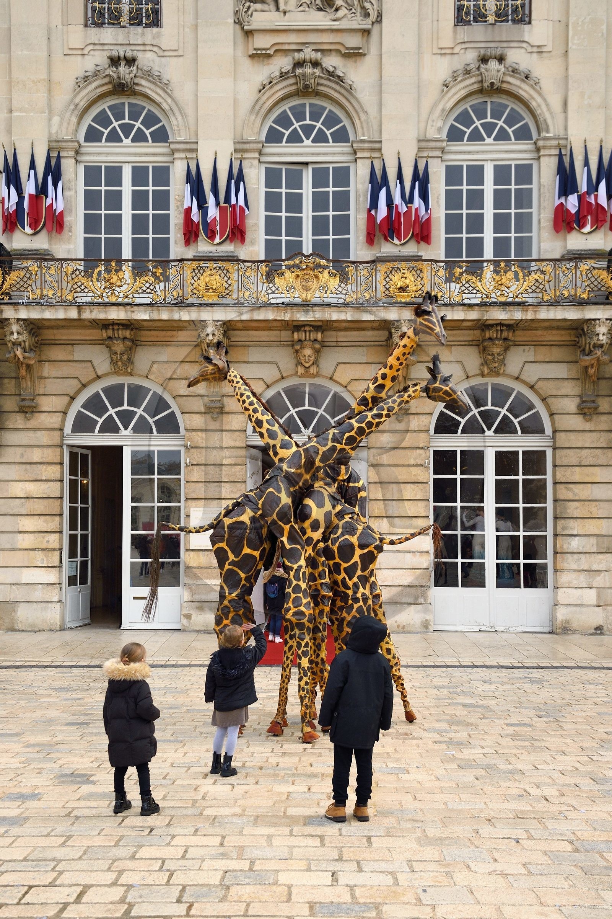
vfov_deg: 53.1
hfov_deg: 36.9
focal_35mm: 36
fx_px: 918
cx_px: 306
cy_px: 460
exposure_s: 1/400
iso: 400
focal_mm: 36
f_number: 7.1
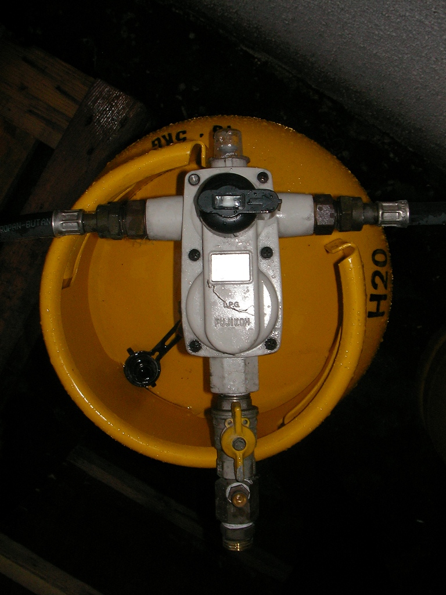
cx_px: 223
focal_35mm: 38
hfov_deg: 37.7
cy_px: 298
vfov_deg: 49.0
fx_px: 653
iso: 100
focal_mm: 6.3
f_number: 3.5
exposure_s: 1/40
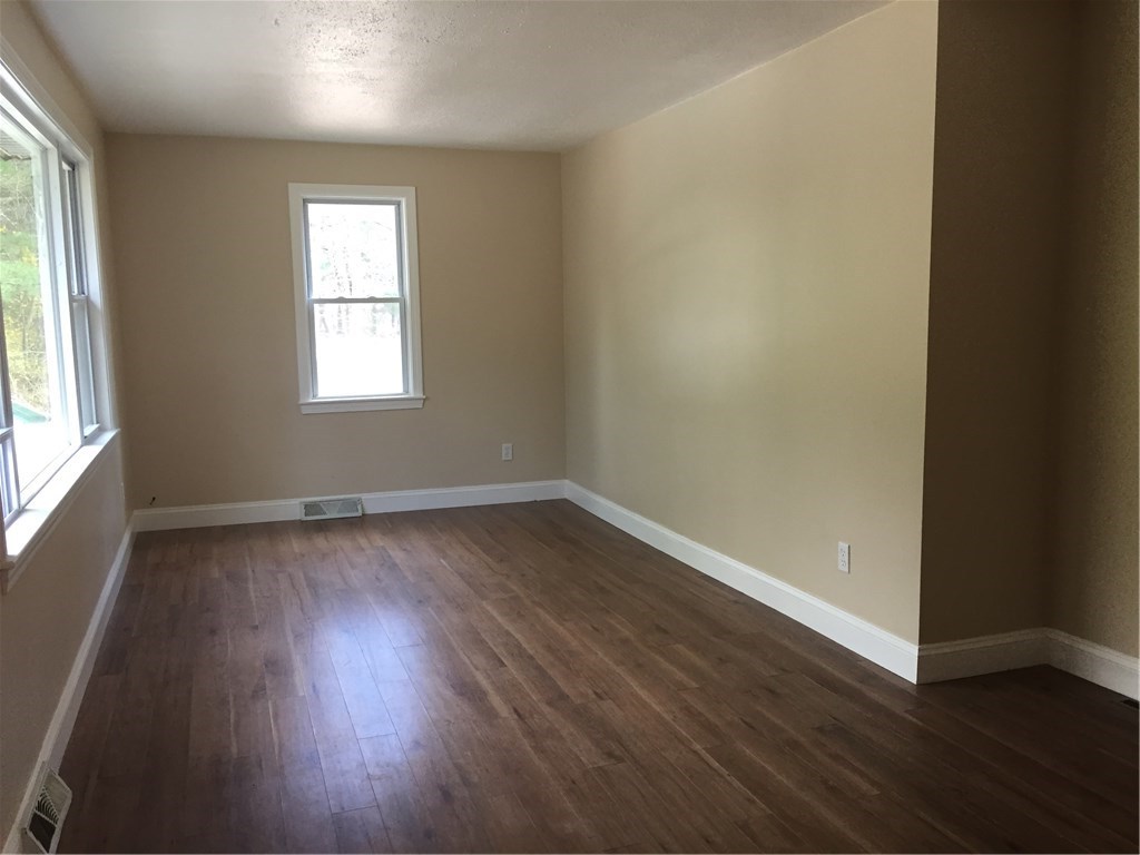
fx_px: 955
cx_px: 570
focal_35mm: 29
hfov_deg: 61.7
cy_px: 428
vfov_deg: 48.2
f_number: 2.2
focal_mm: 4.15
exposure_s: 1/30
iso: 50
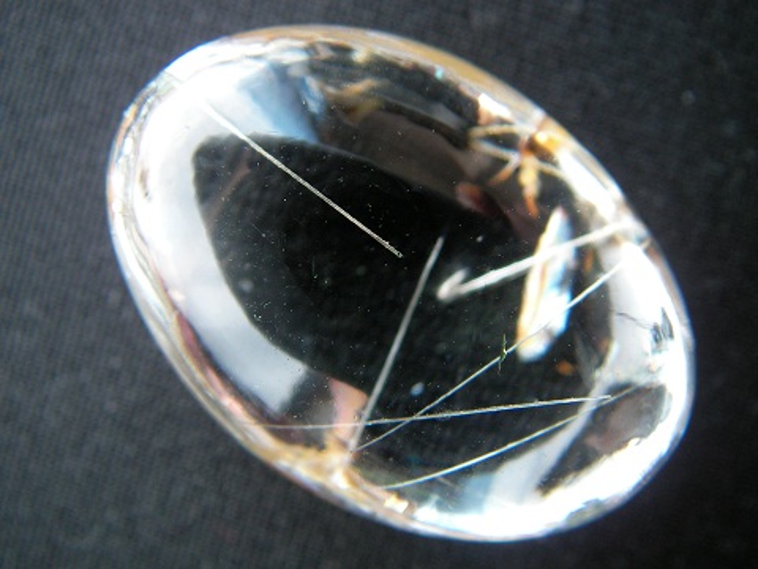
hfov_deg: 49.0
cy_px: 284
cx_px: 379
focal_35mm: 38
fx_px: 832
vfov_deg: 37.7
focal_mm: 6.3
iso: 100
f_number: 3.3
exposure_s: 1/2.5
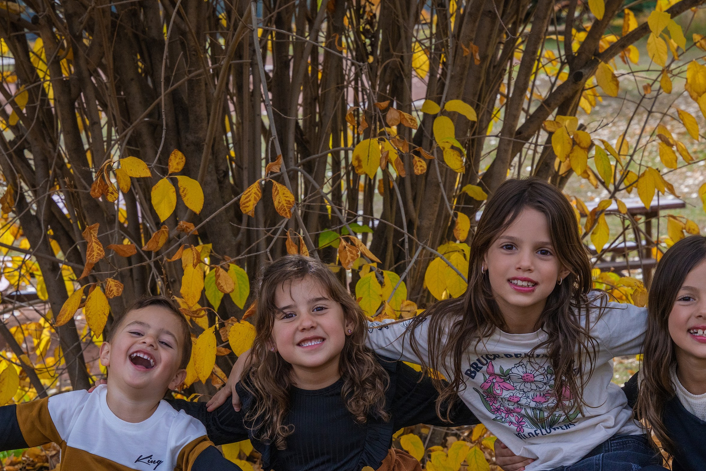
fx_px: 1684
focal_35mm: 86
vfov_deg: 15.9
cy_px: 338
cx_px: 397
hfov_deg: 23.7
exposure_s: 1/1250
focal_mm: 49.5
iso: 320
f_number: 5.6
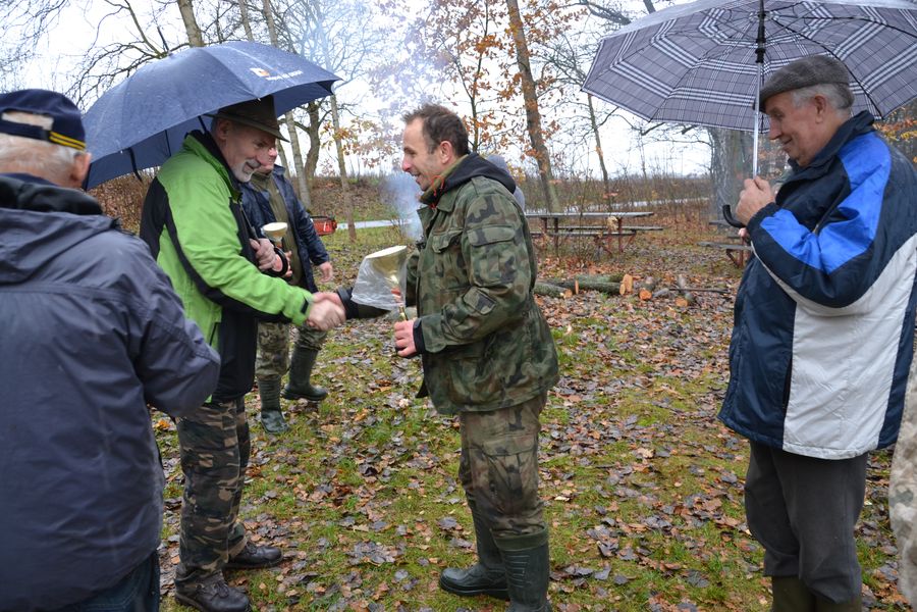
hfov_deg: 67.4
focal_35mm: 27
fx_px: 688
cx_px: 458
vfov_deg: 47.9
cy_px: 306
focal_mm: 18
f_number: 4.5
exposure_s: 1/80
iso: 400
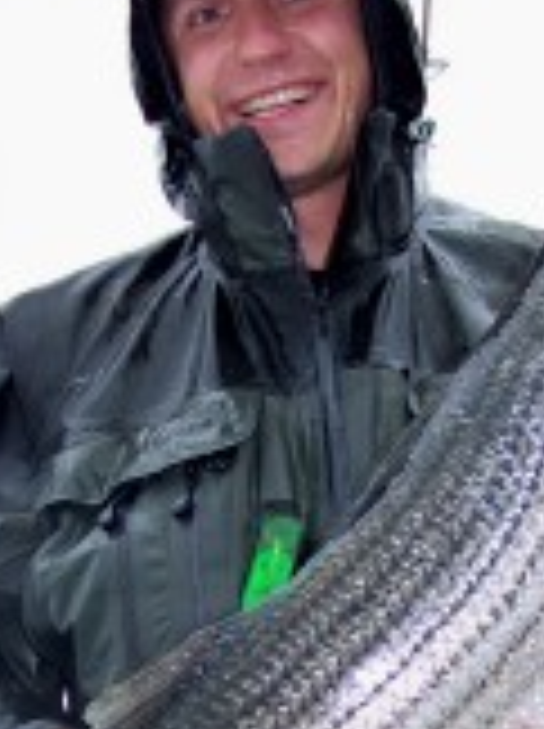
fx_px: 1870
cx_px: 301
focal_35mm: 89
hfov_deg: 16.5
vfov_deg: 21.7
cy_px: 621
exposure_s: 1/125
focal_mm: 5.85
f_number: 2.8
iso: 64
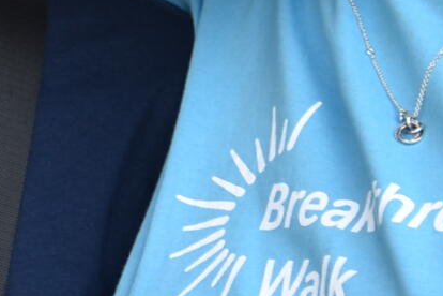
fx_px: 3421
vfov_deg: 4.9
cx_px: 78
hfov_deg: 7.4
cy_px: -142
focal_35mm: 278
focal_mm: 30
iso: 100
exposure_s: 1/125
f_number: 5.6
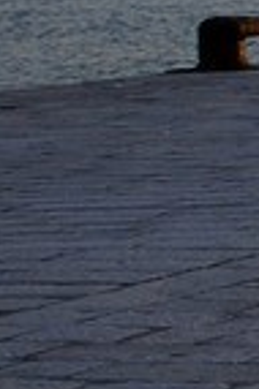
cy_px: -22
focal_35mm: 269
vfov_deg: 7.6
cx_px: 1917
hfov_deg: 3.7
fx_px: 2910
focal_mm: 24
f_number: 13
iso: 200
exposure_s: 1/250
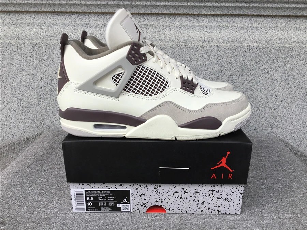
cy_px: 115
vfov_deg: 45.4
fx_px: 275
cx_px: 154
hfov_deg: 58.4
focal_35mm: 31
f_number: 2.4
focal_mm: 3.3
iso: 25
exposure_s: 1/233
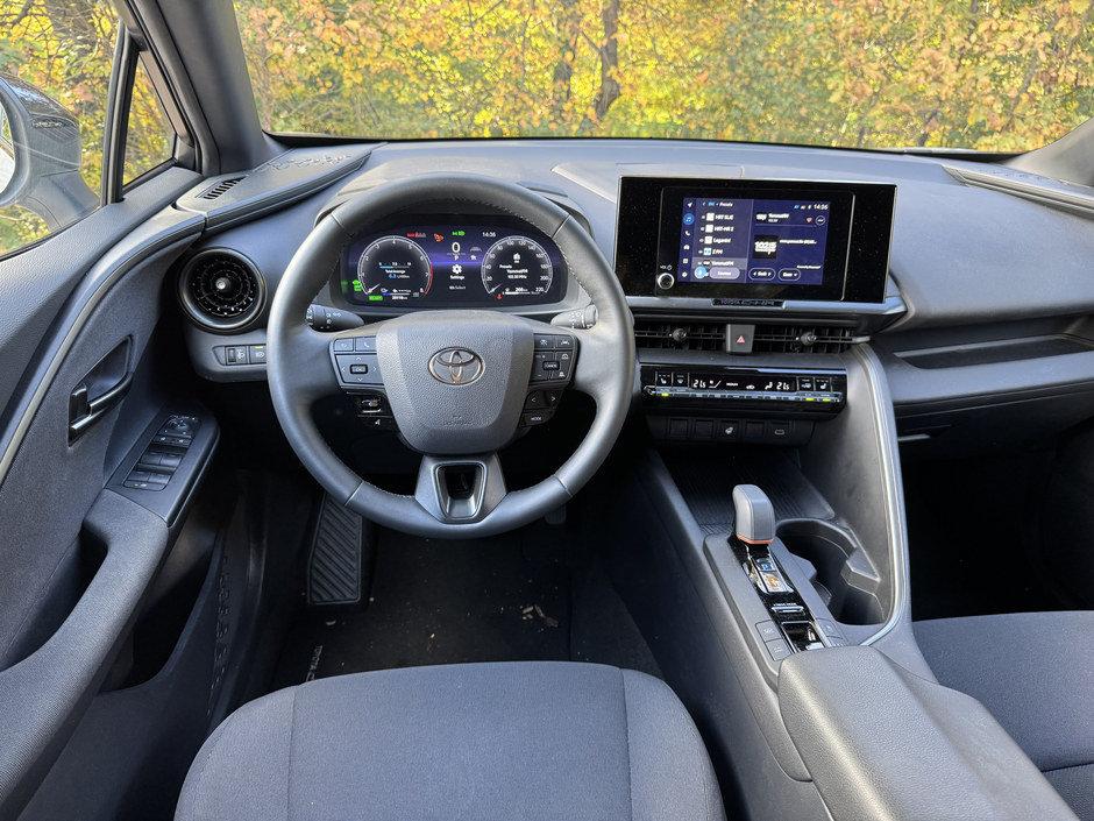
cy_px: 410
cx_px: 547
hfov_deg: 71.6
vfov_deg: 56.8
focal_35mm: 24
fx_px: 758
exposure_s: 1/78
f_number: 1.78
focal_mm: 6.76
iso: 200
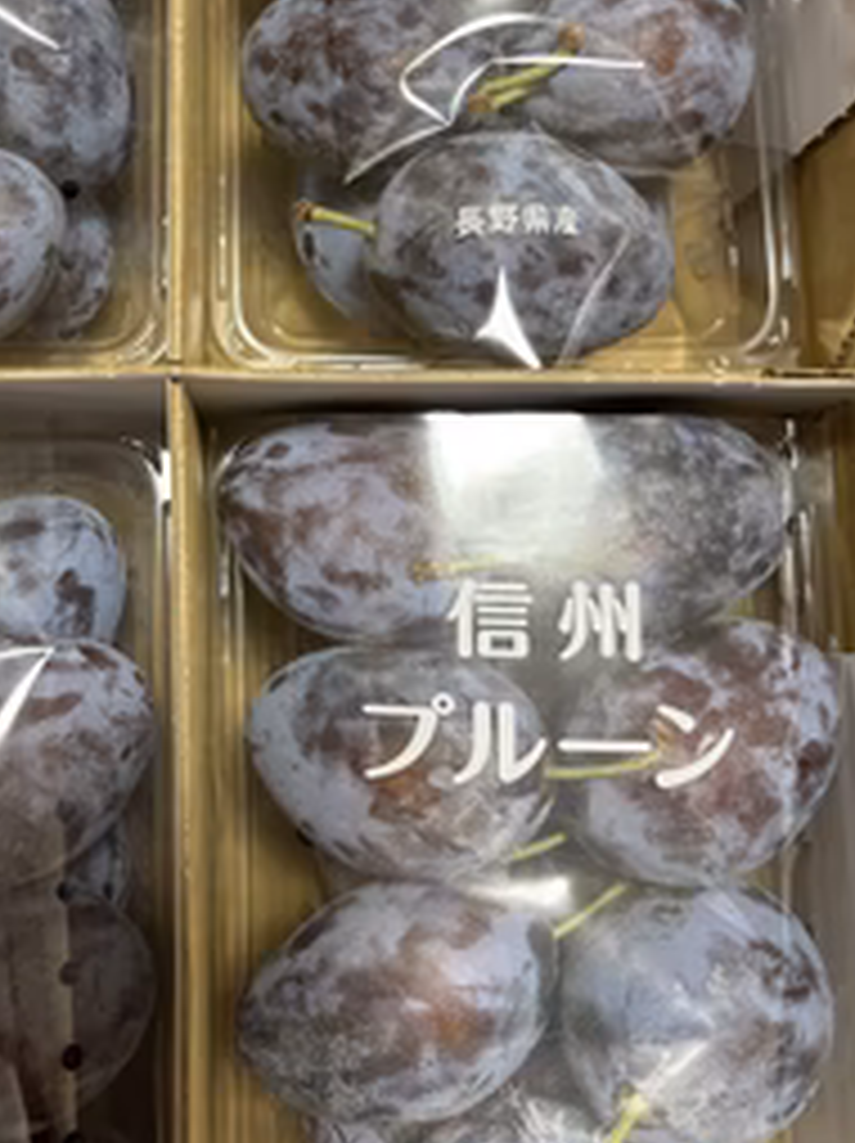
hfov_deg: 34.4
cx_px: 216
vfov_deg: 45.3
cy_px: 410
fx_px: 1353
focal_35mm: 41
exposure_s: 1/60
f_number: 1.6
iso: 400
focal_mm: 5.96
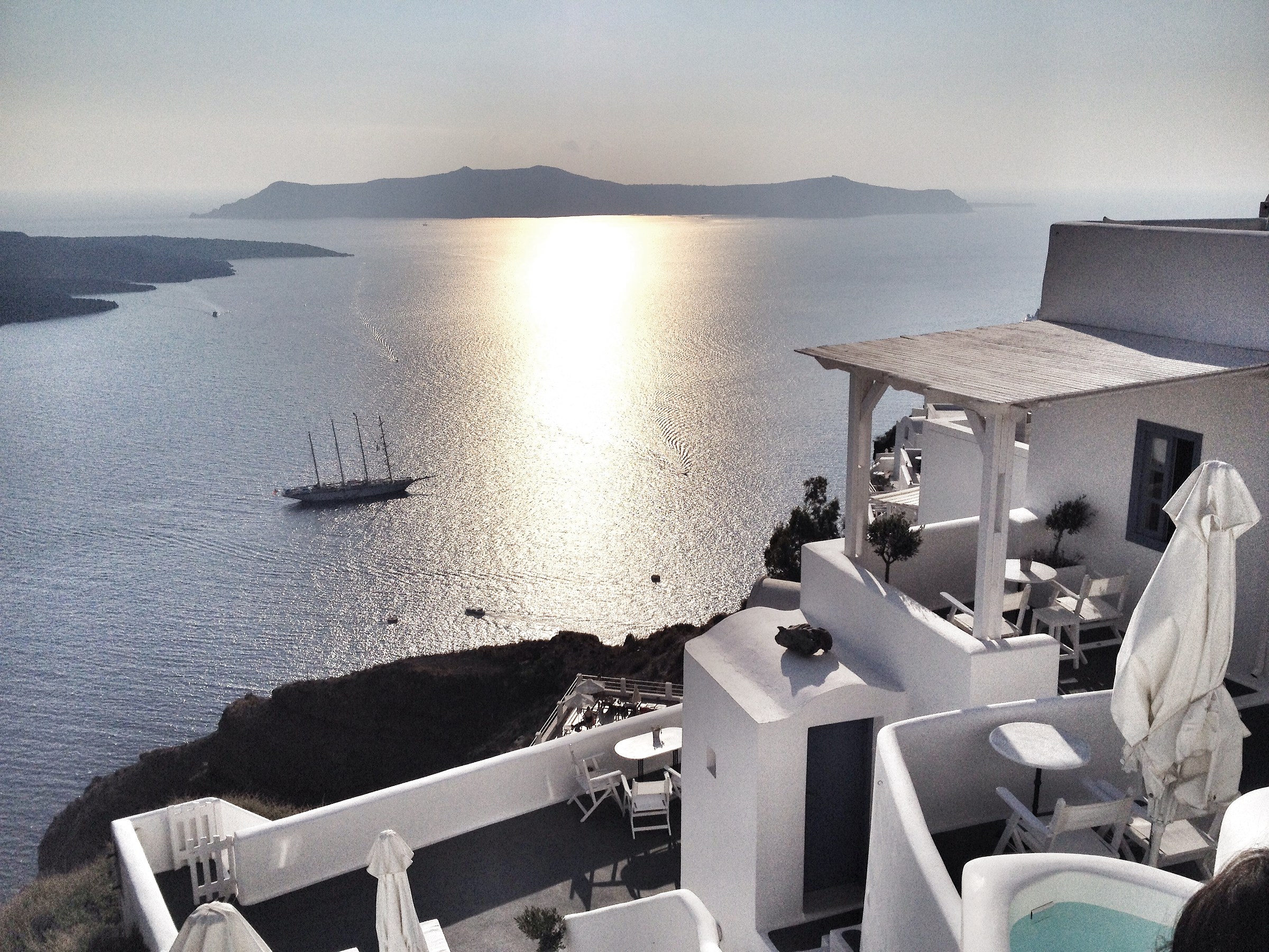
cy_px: 476
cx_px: 634
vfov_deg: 40.7
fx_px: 1283
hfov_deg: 52.6
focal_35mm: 35
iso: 64
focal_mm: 4.28
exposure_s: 1/13889
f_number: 2.4
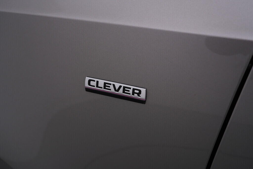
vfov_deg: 36.9
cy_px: 84
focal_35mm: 36
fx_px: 253
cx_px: 126
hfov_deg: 53.1
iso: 125
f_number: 5
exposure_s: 1/125
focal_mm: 24
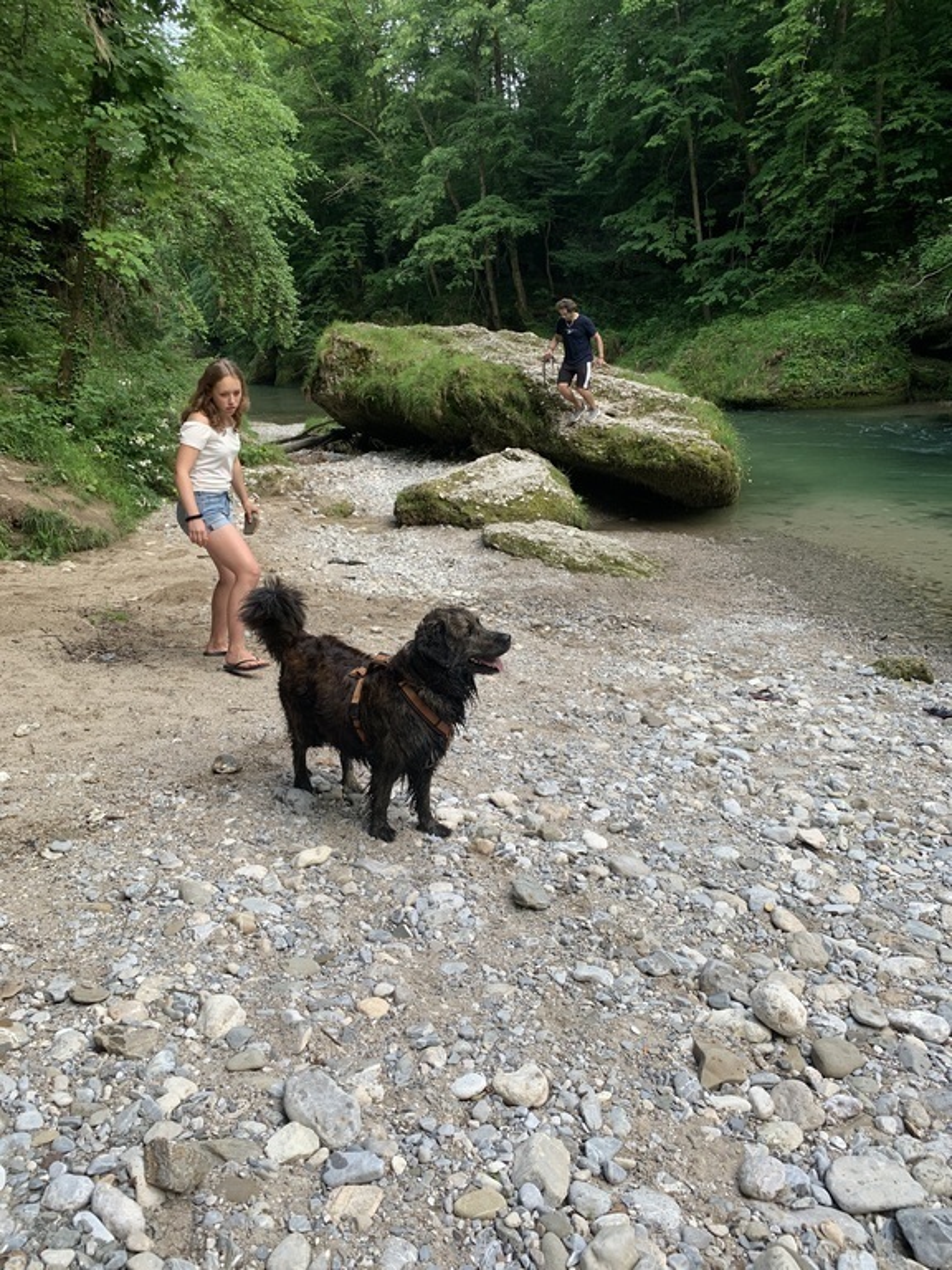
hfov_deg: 53.1
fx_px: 953
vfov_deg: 67.3
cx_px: 476
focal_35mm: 26
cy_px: 635
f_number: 1.8
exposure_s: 1/121
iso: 32
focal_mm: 4.25
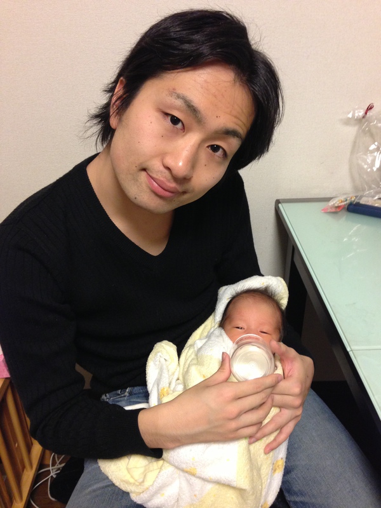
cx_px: 190
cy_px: 254
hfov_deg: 42.9
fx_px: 484
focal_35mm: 33
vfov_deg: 55.4
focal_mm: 4.13
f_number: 2.4
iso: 200
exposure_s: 1/20
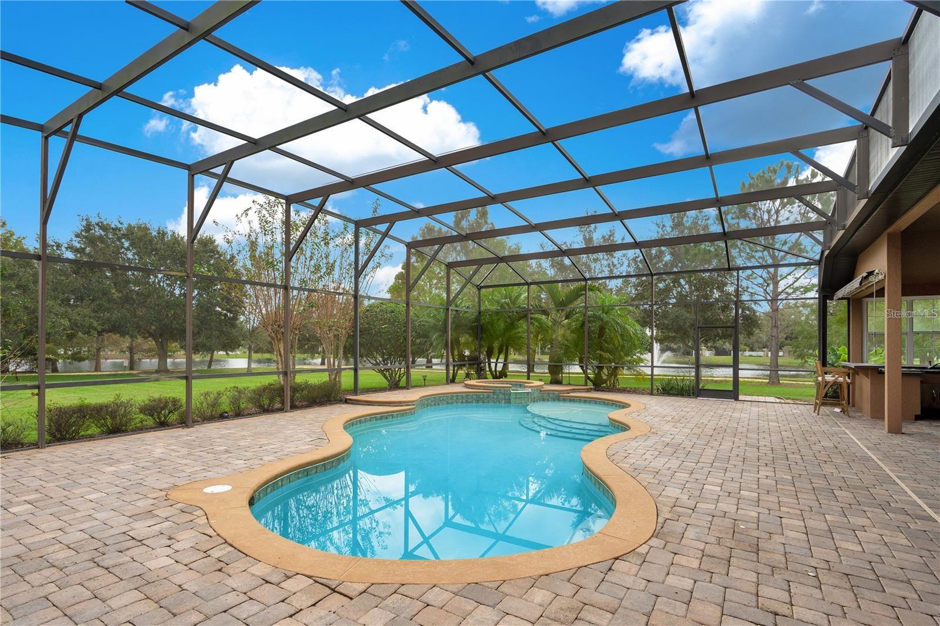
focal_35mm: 16
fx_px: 418
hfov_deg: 96.7
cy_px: 313
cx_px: 470
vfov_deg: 73.7
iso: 100
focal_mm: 16
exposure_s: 1/100
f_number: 7.1
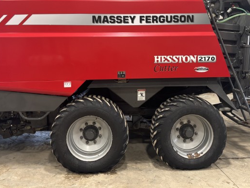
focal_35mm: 40
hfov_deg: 46.8
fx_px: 289
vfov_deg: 35.4
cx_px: 133
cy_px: 53
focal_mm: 5.96
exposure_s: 1/60
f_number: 1.6
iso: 160
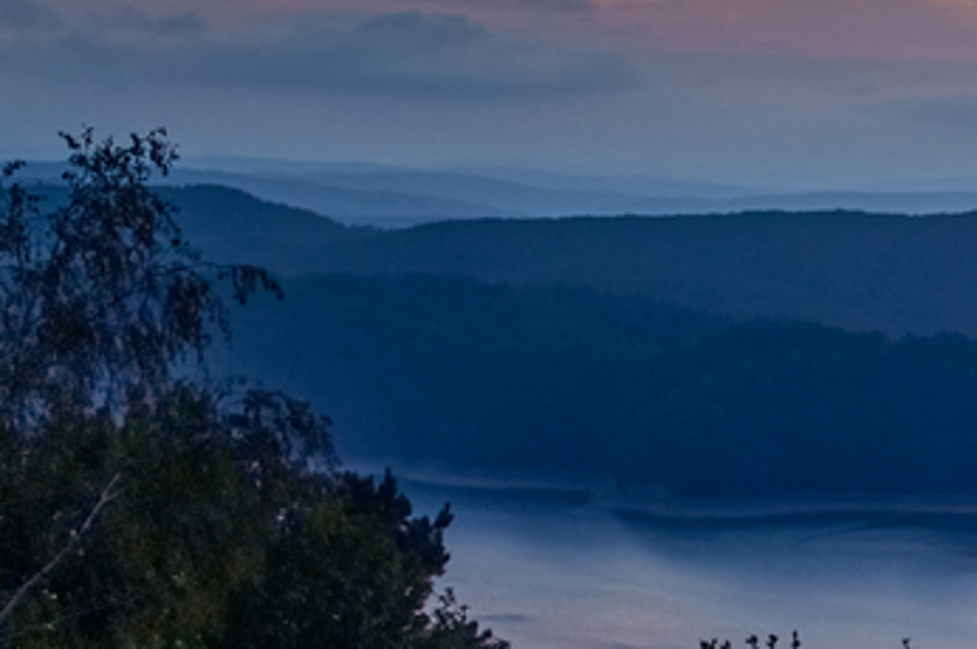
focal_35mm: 125
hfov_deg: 14.9
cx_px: 1601
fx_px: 3389
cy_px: 214
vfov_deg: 10.9
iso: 200
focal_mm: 24
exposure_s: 1/8
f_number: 2.8
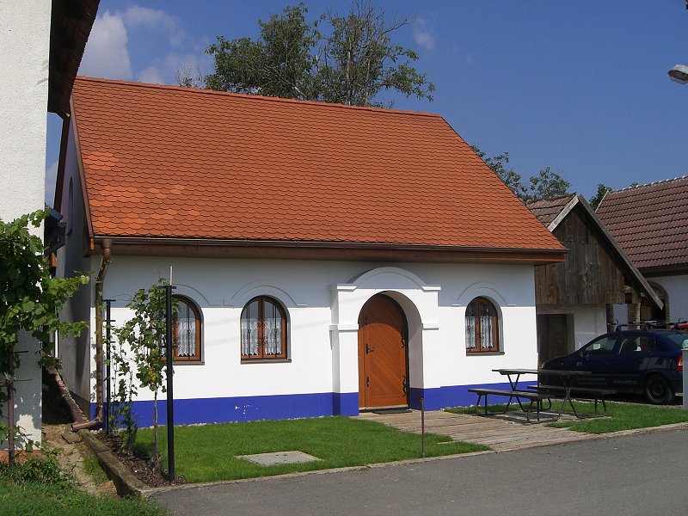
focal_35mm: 38
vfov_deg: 37.7
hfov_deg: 49.0
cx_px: 344
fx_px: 755
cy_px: 258
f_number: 4.4
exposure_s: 1/1600
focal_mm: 6.3
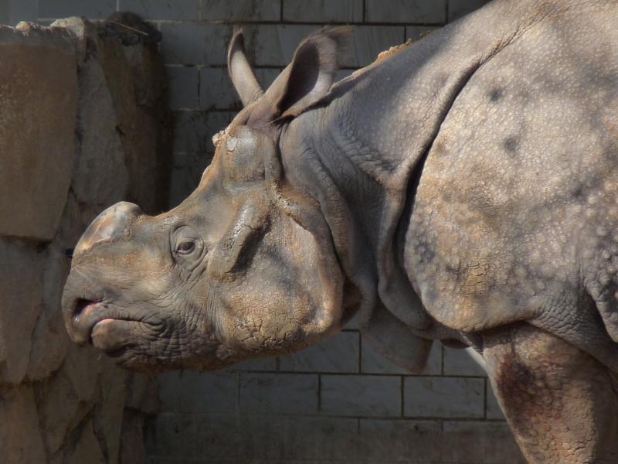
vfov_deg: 2.1
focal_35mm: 692
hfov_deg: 2.9
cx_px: 309
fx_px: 12354
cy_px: 232
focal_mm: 86.4
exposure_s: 1/250
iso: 160
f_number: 5.6
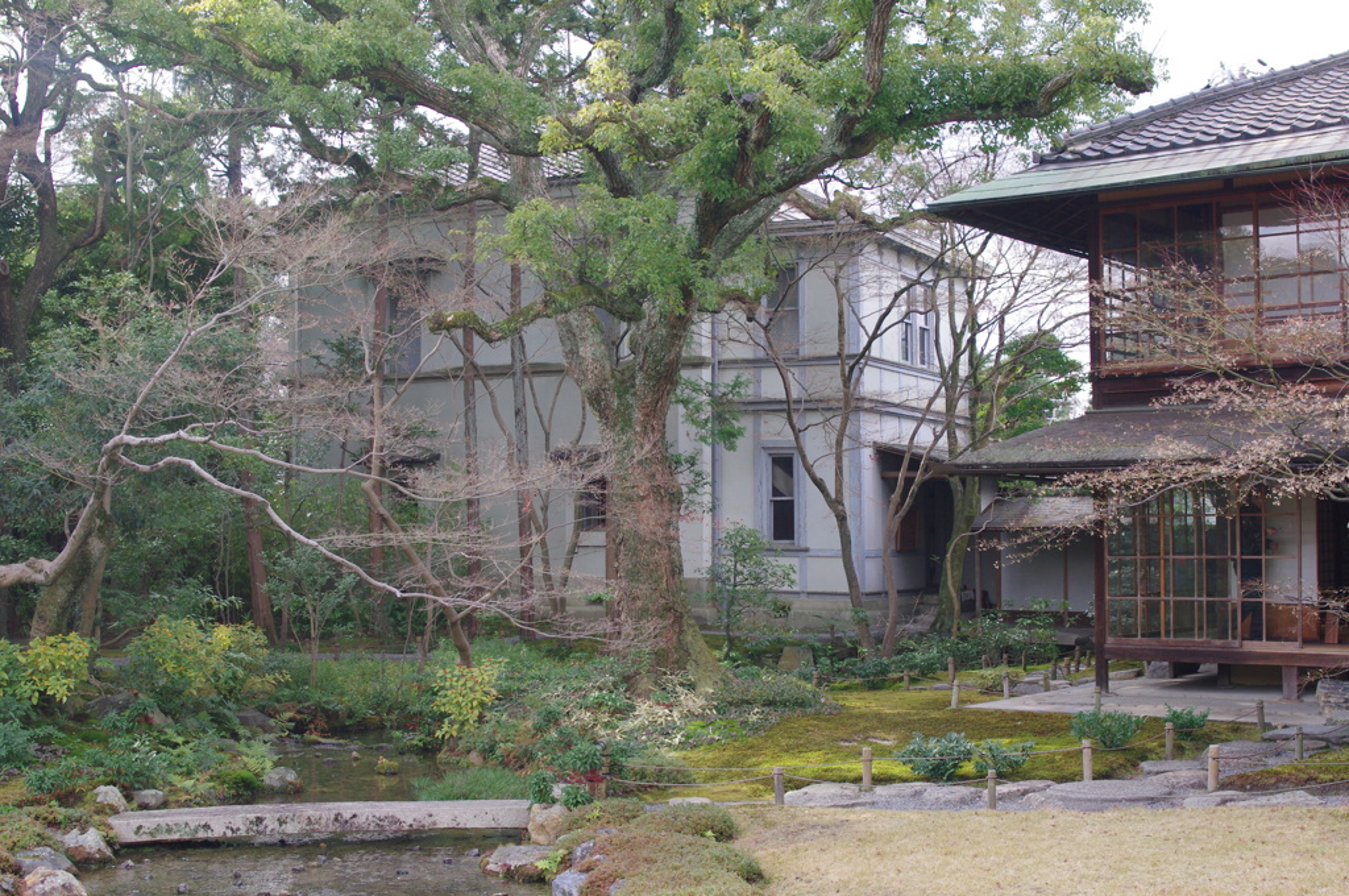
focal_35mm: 46
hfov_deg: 42.8
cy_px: 448
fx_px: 1722
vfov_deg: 29.2
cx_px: 674
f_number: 5
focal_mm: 31
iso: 400
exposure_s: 1/200
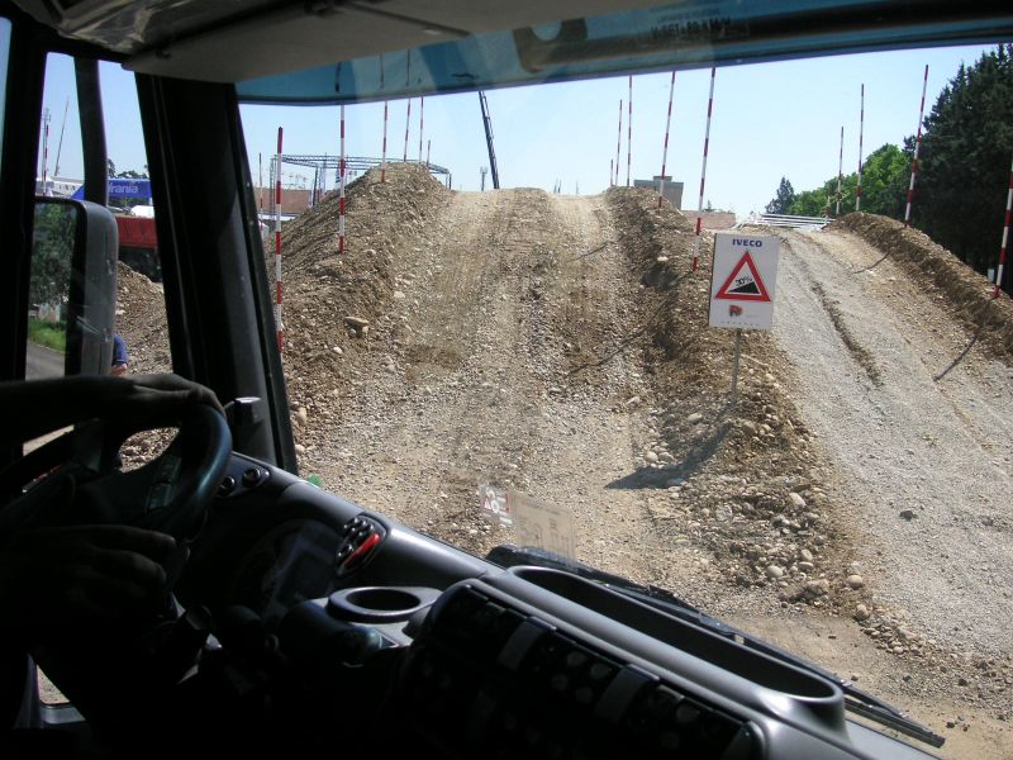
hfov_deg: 50.1
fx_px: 1083
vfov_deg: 38.7
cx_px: 506
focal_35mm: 37
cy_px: 380
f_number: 2.8
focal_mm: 6.1
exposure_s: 1/750
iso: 50
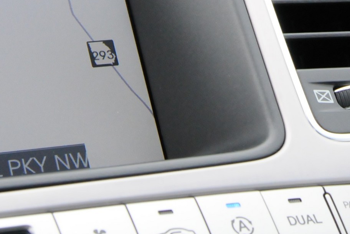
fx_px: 1837
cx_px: 338
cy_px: -76
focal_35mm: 189
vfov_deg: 7.2
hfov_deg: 10.8
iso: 2000
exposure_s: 1/125
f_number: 10
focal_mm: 46
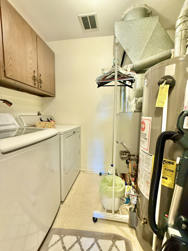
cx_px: 94
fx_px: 101
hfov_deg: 85.7
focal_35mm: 14
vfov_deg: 102.1
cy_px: 126
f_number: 2.2
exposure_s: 1/60
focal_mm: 2.22
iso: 320
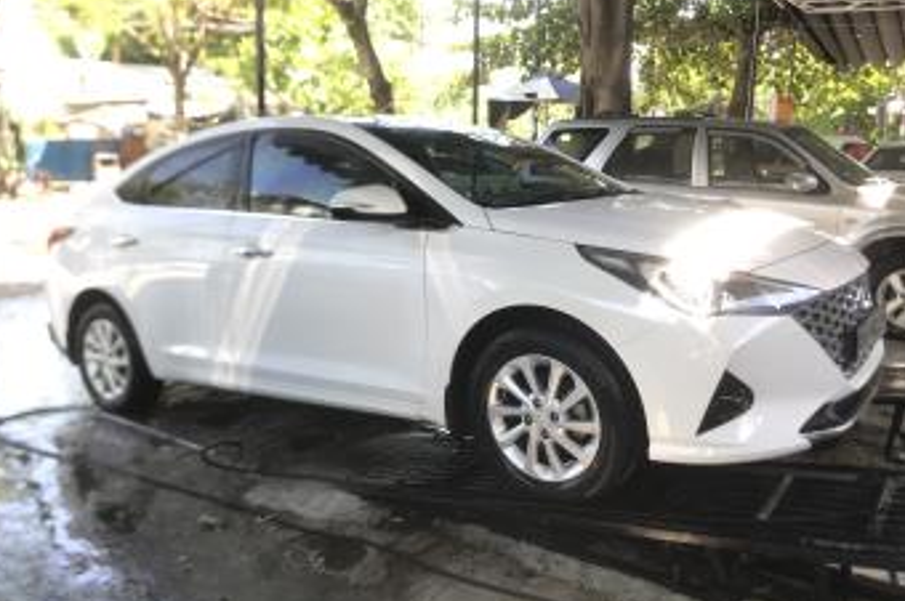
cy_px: 263
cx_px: 450
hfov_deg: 62.0
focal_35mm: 30
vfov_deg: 43.4
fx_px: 753
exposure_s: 1/116
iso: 20
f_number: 1.8
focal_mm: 3.99
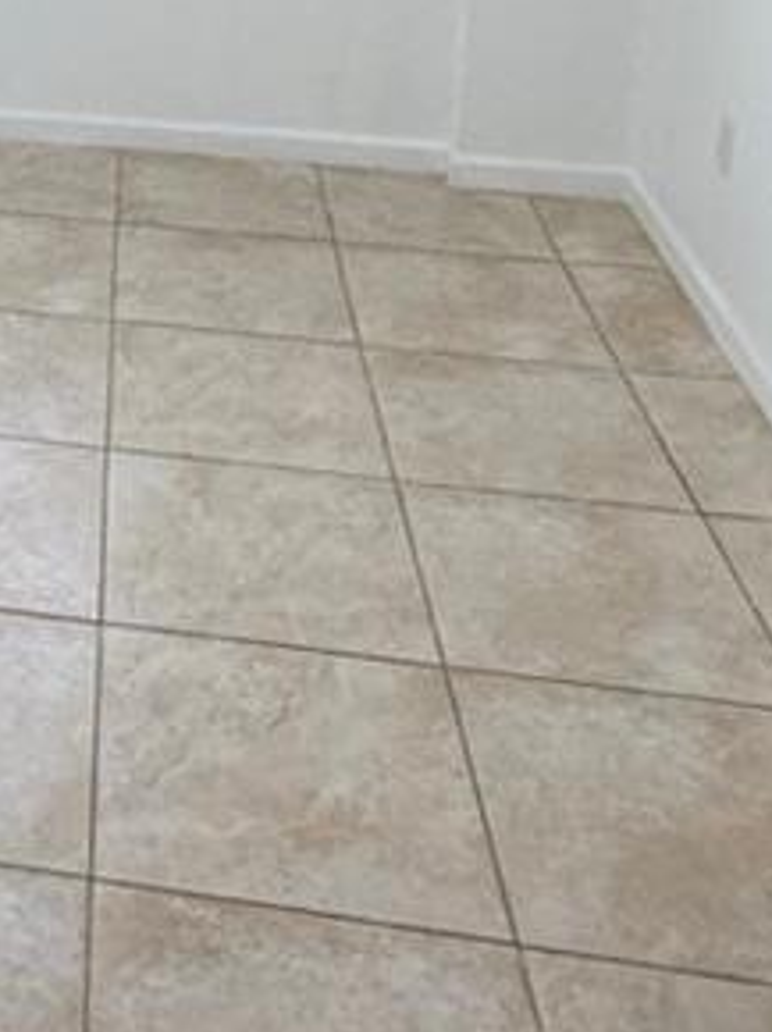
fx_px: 1727
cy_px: -214
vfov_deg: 28.7
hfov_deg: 23.0
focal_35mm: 58
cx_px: -171
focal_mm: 2.22
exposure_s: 1/121
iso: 320
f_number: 2.2
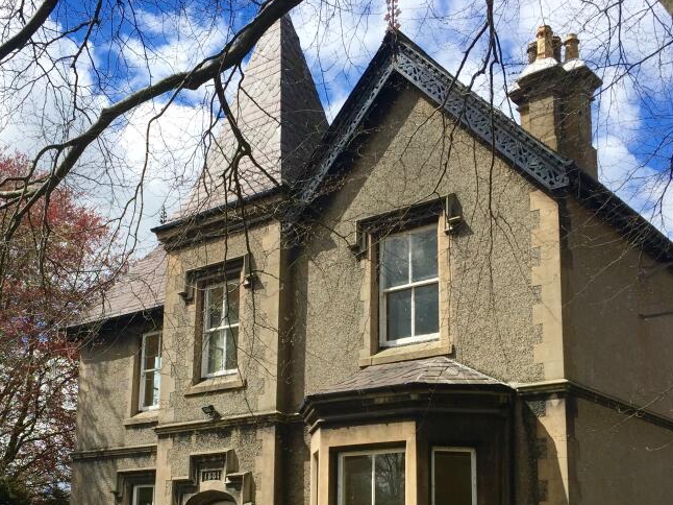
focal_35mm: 46
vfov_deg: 30.8
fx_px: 894
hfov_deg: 41.2
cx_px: 311
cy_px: 392
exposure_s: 1/1647
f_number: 2.2
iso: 32
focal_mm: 4.15
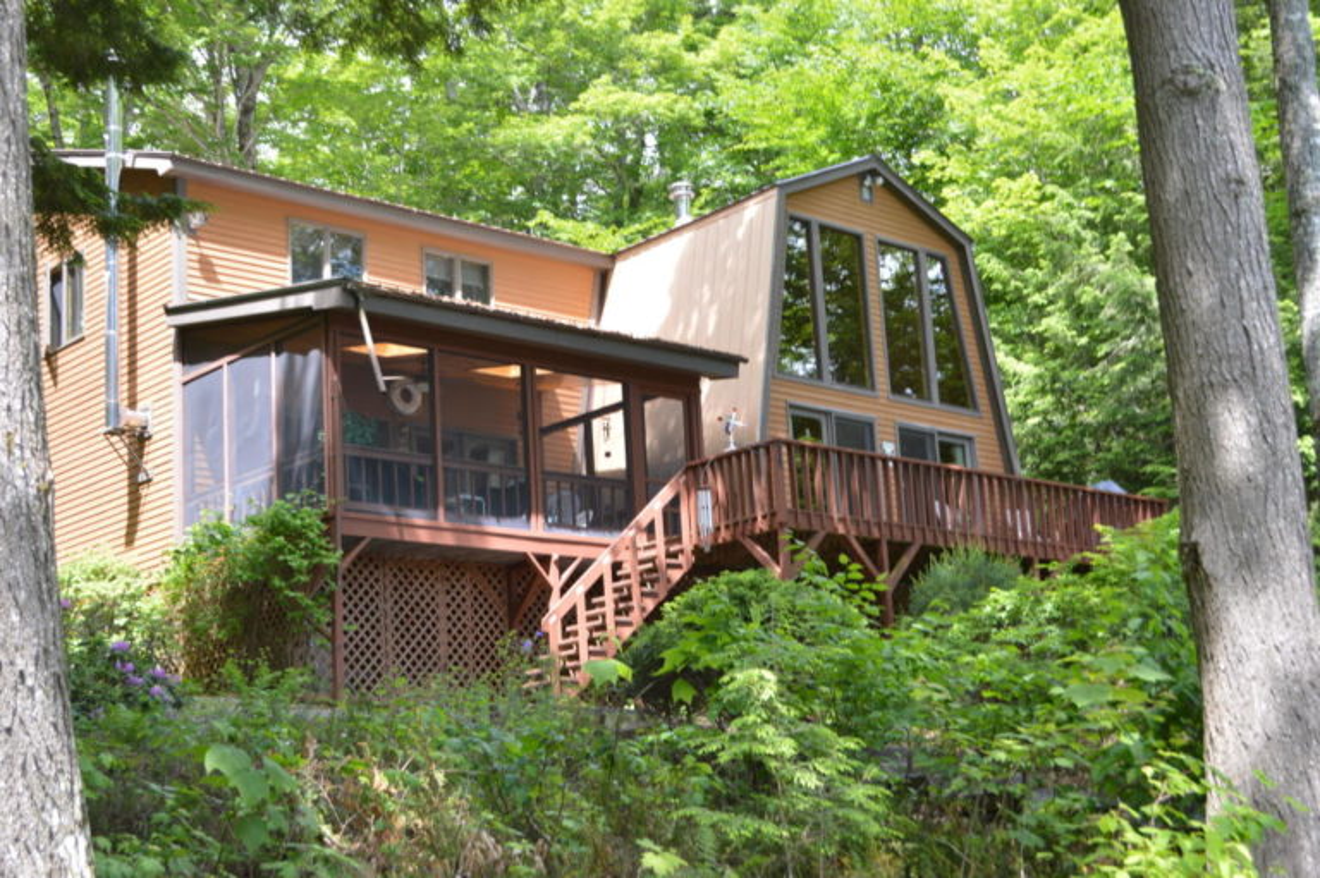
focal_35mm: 52
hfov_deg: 37.9
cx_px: 660
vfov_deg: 25.7
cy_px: 439
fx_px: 1924
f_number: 5.6
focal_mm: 35
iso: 250
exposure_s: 1/125
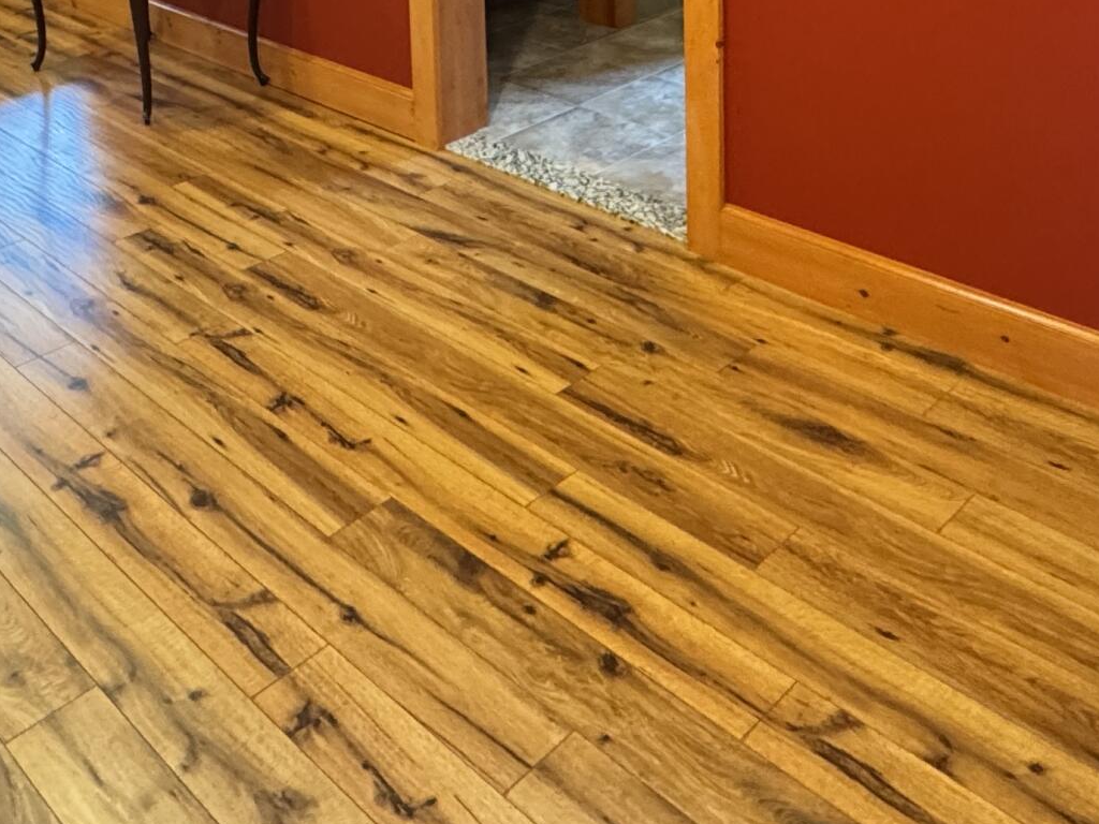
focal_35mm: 41
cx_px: 472
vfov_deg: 29.4
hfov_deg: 45.7
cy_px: -204
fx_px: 1302
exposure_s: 1/60
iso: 400
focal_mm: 2.22
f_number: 2.2
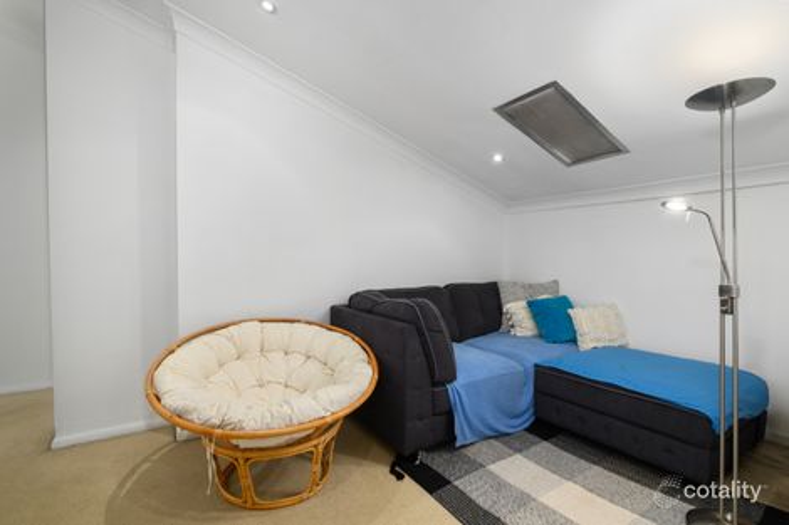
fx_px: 351
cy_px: 262
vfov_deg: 73.7
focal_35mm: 16
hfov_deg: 96.8
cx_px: 394
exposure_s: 1/5
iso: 400
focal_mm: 16
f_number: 11
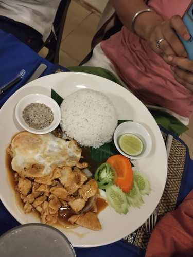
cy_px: 128
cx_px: 96
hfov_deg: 48.2
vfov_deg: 61.7
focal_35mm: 29
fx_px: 216
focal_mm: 4.22
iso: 800
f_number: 1.8
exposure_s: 1/25
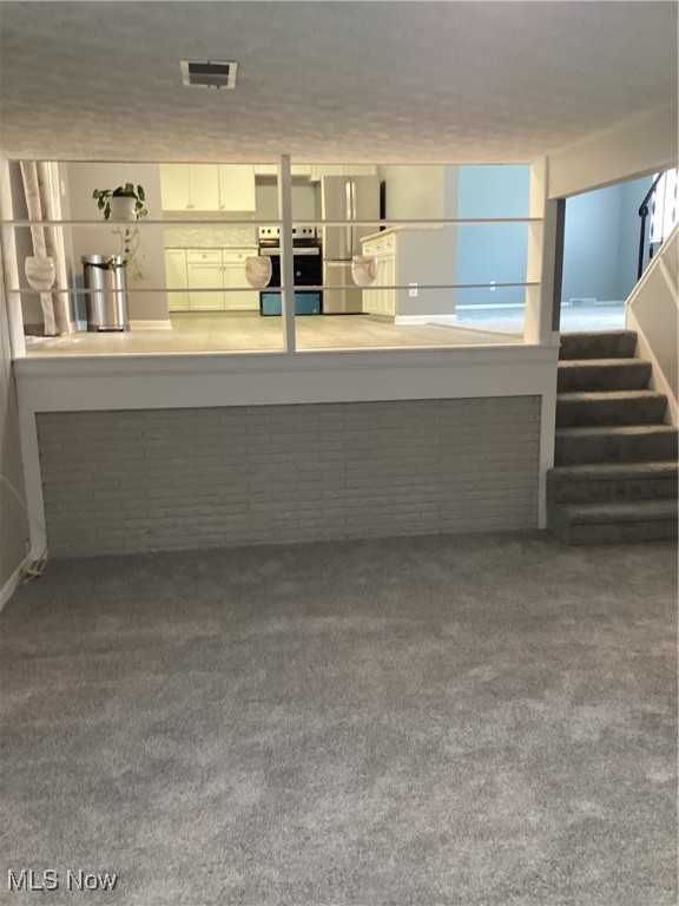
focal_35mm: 31
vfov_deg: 58.4
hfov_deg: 45.4
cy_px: 453
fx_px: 811
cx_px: 340
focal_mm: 3.3
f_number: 2.4
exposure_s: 1/50
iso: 250
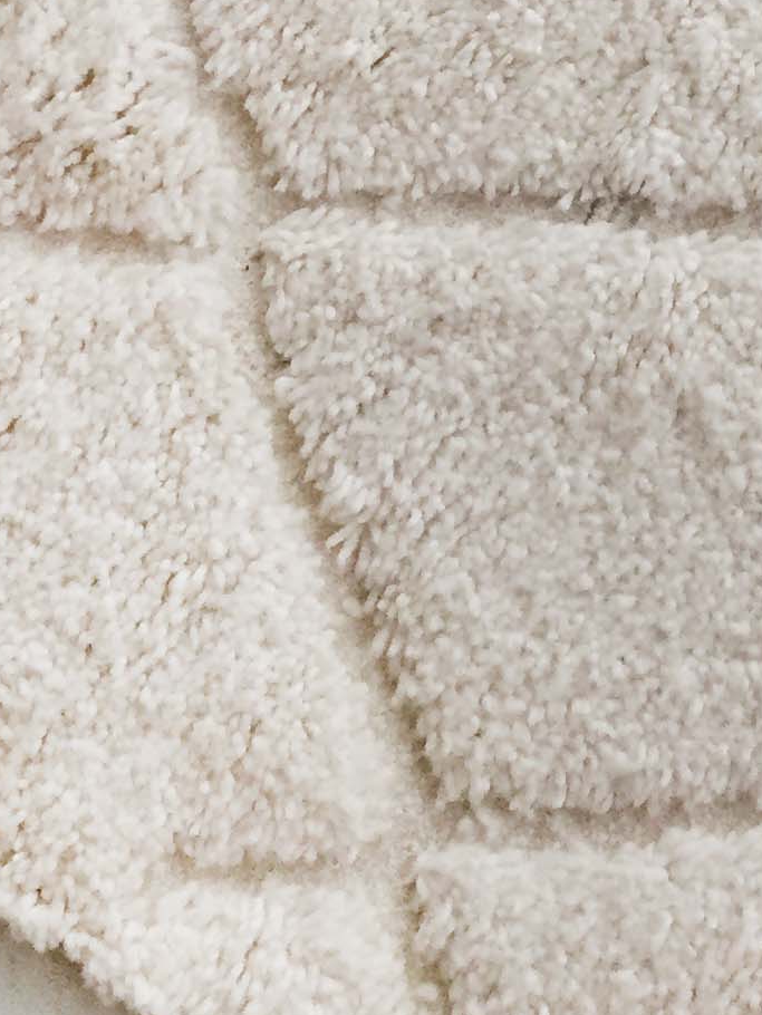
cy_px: -442
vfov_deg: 17.3
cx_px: 1231
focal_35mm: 104
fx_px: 3051
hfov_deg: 13.2
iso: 160
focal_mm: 4.15
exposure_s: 1/33
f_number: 2.2
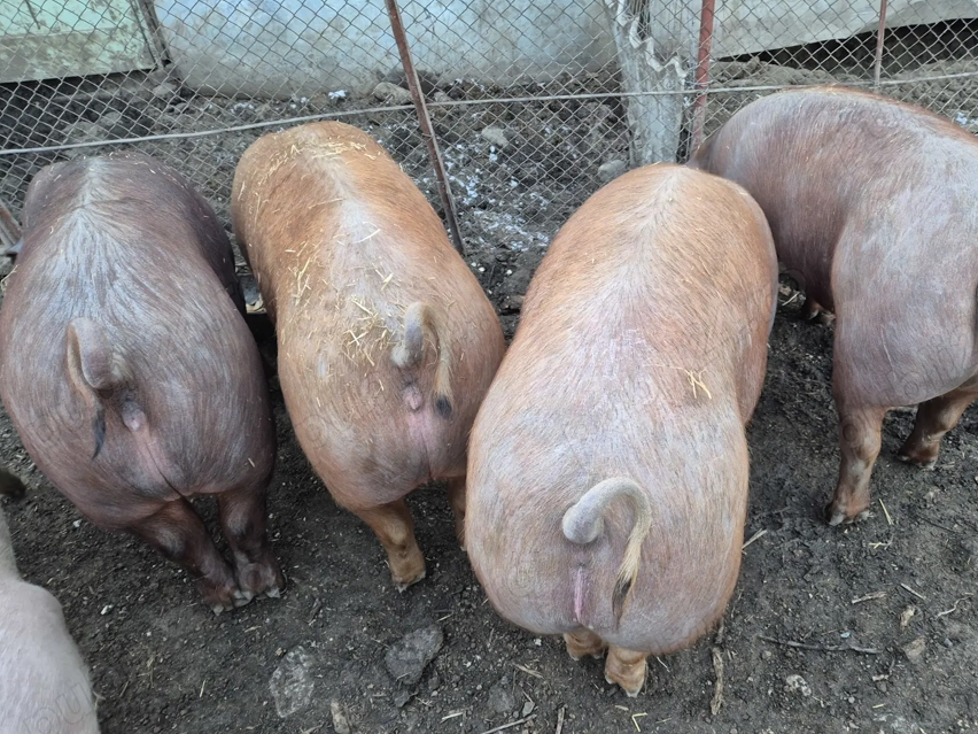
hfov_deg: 65.1
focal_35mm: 27
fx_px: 763
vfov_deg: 51.3
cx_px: 549
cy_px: 380
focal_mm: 5.4
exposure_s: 1/100
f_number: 1.8
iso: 500
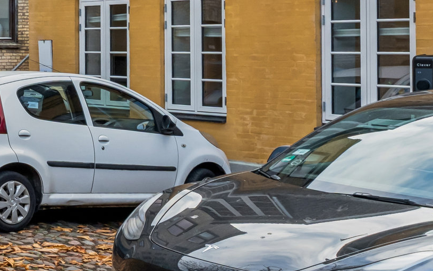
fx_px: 885
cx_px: -310
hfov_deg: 20.7
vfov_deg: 14.6
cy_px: -256
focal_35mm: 75
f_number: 11
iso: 800
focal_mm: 20
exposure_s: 1/160
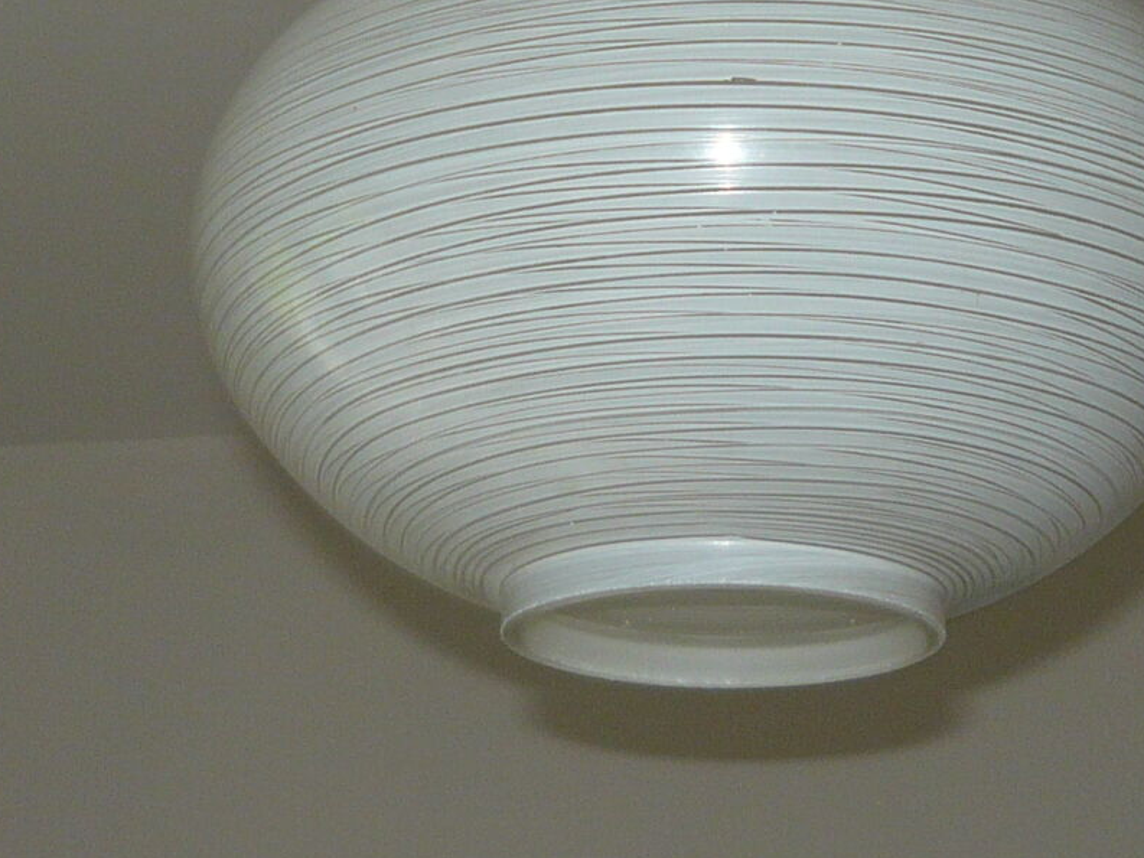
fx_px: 3867
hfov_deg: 16.8
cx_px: 695
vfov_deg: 12.6
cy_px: 56
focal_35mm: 117
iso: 100
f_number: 2.9
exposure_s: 1/30
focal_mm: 6
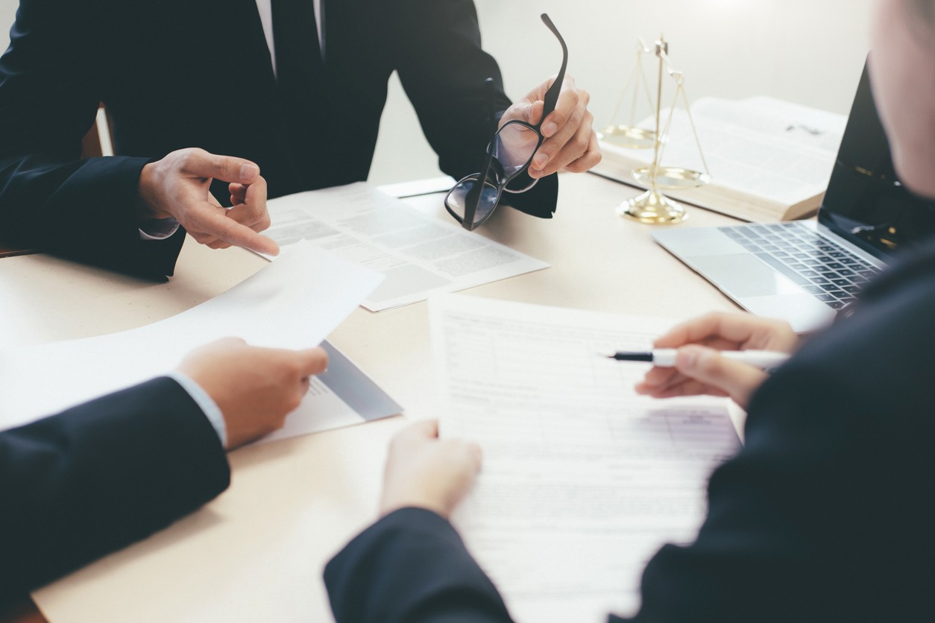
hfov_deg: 37.5
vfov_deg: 25.5
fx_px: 1376
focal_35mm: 53
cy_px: 312
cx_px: 468
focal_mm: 35
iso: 250
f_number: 2
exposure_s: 1/125
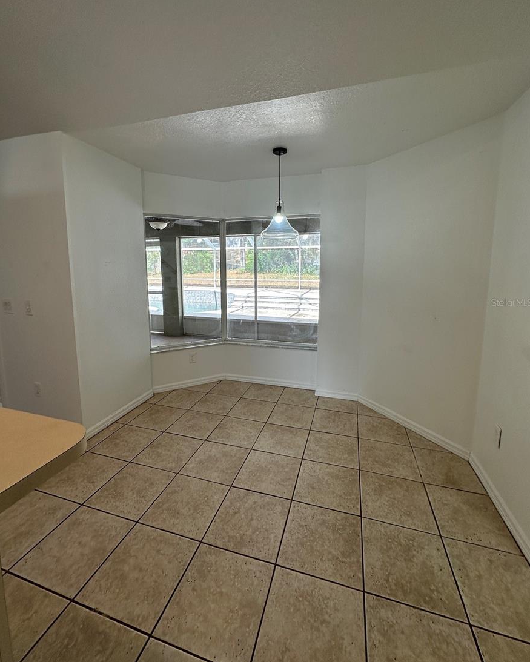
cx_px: 262
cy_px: 302
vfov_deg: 96.5
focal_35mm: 15
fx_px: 294
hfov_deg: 84.1
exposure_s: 1/120
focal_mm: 2.22
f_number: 2.2
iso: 64
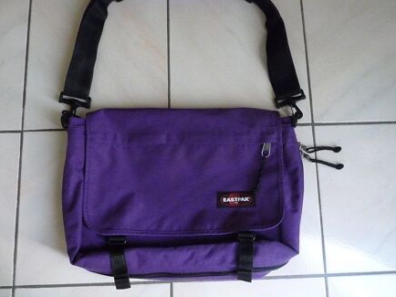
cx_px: 203
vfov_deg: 45.3
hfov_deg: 58.4
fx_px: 354
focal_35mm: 31
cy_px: 133
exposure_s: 1/30
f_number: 3.3
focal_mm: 4.7
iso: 800
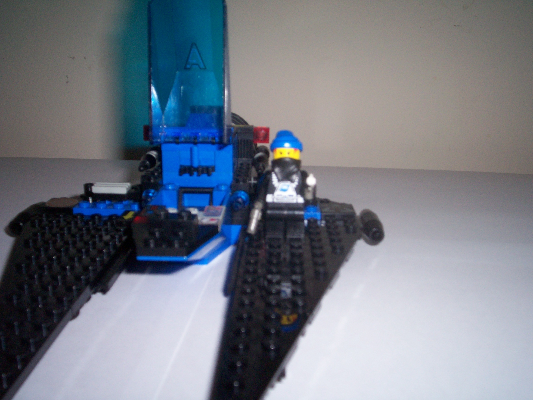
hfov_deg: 51.4
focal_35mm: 36
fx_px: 554
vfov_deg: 39.7
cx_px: 266
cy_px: 200
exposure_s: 1/64
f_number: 4.5
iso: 140
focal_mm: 5.9
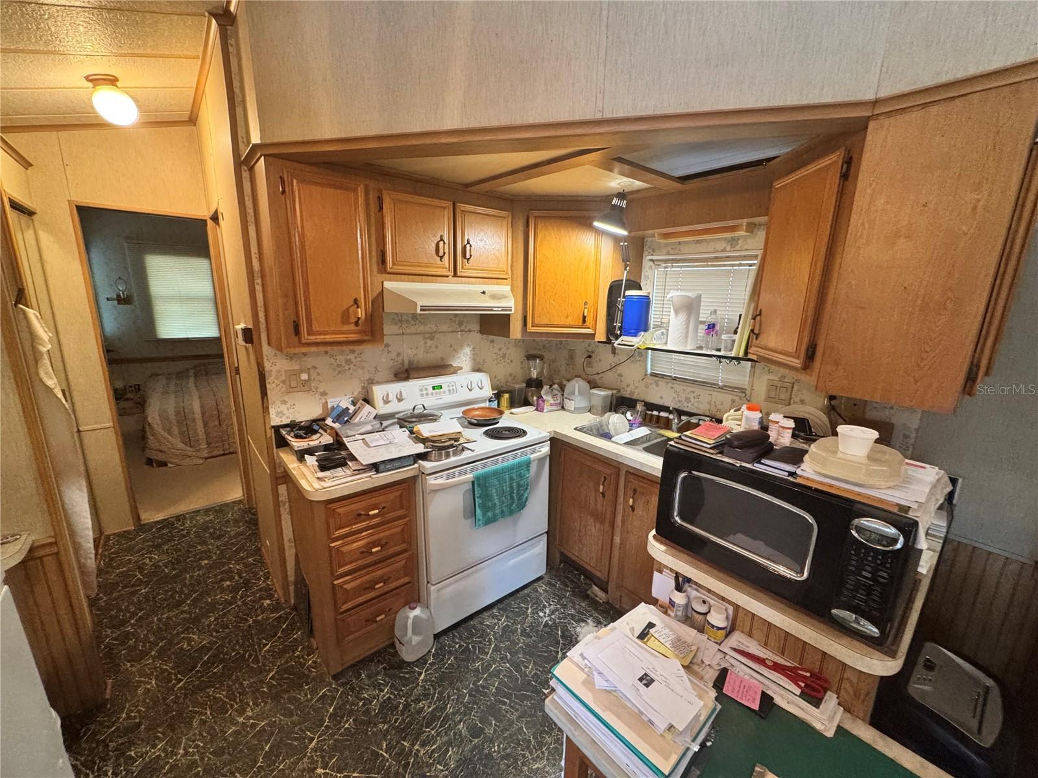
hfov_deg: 102.1
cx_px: 519
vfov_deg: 85.7
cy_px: 389
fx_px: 420
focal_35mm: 14
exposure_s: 1/60
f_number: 2.2
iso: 500
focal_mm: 2.22
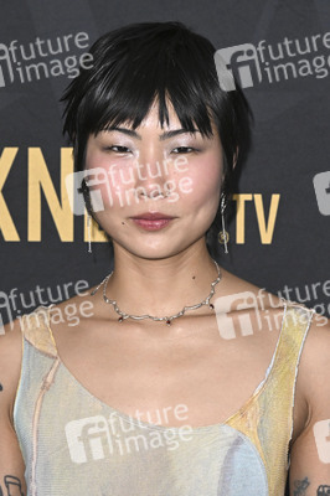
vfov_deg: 15.9
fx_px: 1777
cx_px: 165
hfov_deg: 10.6
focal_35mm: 129
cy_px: 248
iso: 2000
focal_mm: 86
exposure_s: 1/320
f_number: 5.6
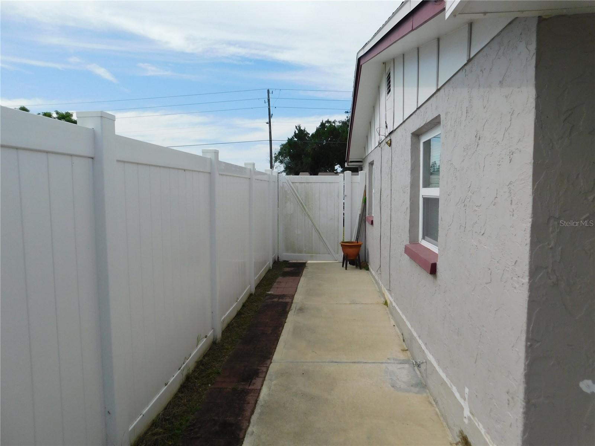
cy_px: 223
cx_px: 298
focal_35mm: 23
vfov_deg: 58.9
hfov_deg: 73.9
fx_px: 395
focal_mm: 4
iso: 125
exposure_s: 1/500
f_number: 6
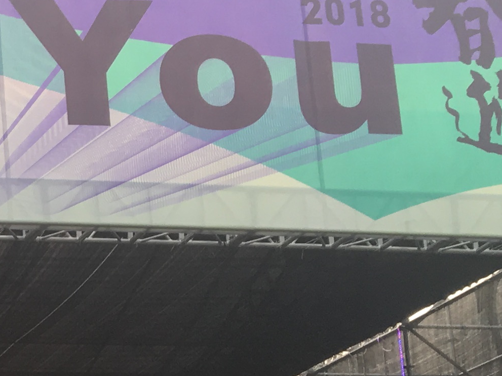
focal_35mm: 118
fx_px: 1711
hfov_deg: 14.5
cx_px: -416
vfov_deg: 12.0
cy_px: 552
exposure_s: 1/215
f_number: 2.2
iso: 25
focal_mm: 4.15
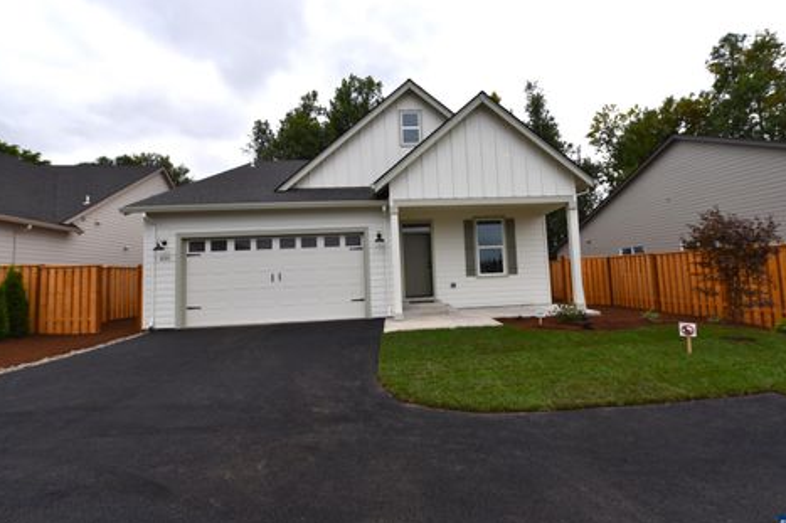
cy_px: 248
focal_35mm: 15
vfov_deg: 77.2
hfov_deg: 100.3
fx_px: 327
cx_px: 412
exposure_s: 1/200
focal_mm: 14
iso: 100
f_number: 10
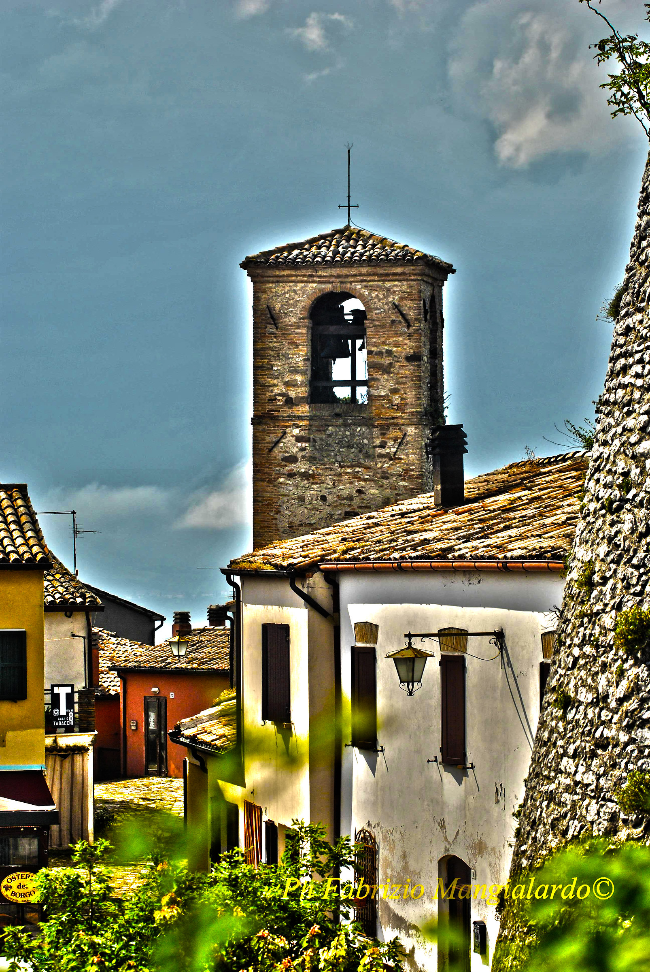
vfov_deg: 19.4
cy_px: 486
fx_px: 2836
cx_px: 325
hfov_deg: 13.1
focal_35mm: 105
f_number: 4
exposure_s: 1/1000
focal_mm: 70
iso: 160
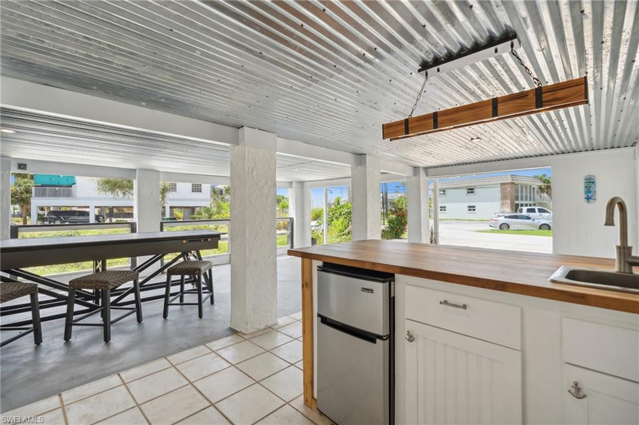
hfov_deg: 96.8
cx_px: 320
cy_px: 212
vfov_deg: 73.7
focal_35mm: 16
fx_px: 284
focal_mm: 16
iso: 200
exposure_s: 1/80
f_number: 9
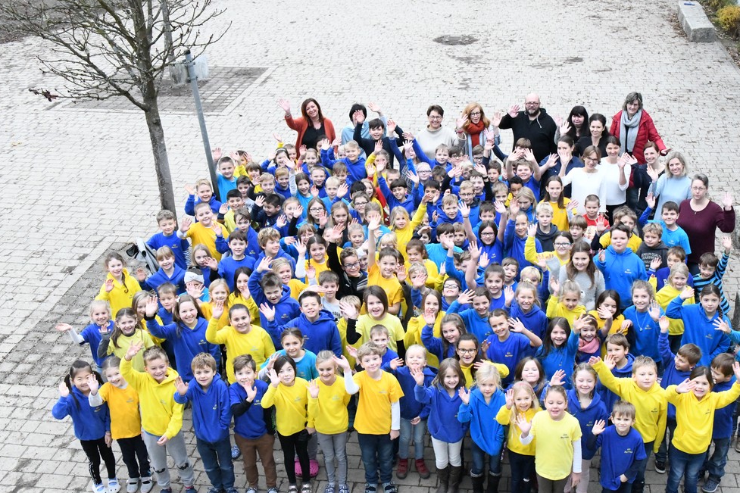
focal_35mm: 43
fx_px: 884
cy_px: 266
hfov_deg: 45.3
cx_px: 423
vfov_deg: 31.2
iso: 20000
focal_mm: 35
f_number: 9
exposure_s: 1/640
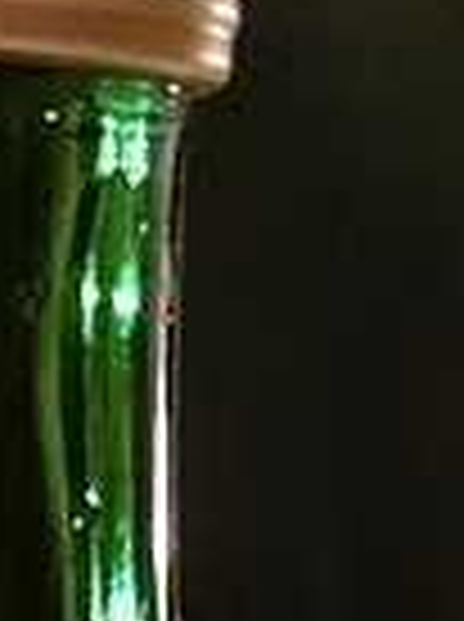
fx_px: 2653
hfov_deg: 9.8
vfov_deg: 10.9
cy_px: 1598
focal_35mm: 148
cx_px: -182
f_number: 1.8
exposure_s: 1/20
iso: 800
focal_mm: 5.23
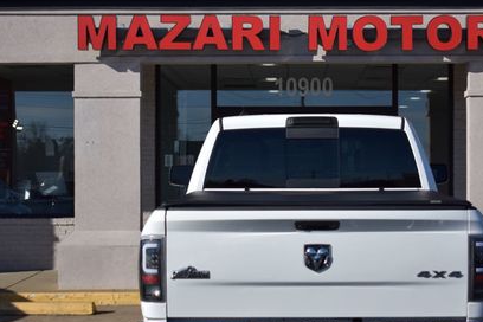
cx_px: 301
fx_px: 1073
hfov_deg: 25.3
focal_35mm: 80
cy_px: 191
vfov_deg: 17.1
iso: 200
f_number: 4.5
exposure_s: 1/2000
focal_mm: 34
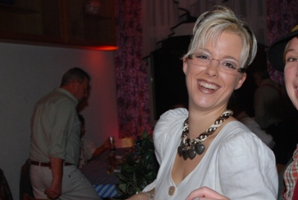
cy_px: 127
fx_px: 481
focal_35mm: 58
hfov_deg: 34.0
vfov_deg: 23.5
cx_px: 203
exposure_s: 1/60
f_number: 5.6
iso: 400
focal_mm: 22
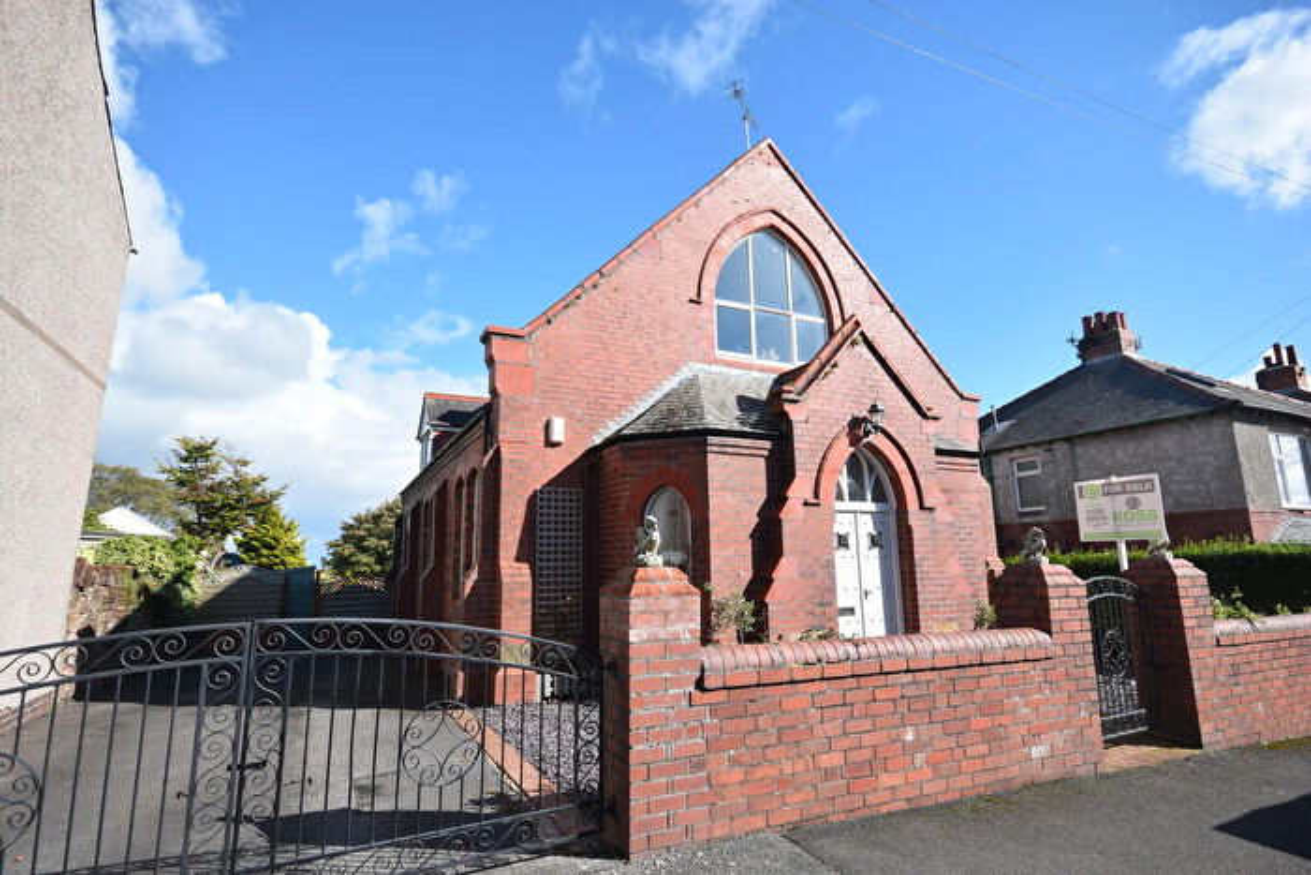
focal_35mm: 18
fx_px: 656
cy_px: 438
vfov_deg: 67.4
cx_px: 656
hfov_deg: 90.0
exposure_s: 1/320
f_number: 9
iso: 200
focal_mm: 12
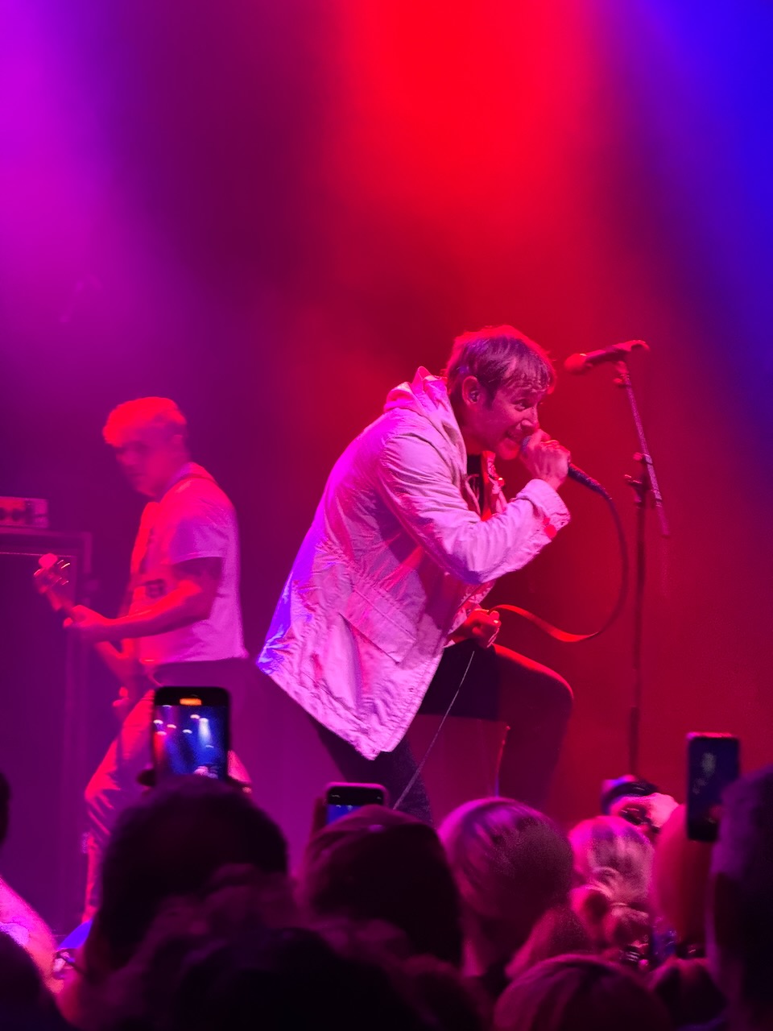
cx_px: 386
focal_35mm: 120
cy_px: 516
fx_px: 3573
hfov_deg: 12.3
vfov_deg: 16.4
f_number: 2.8
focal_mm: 15.66
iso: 640
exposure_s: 1/50
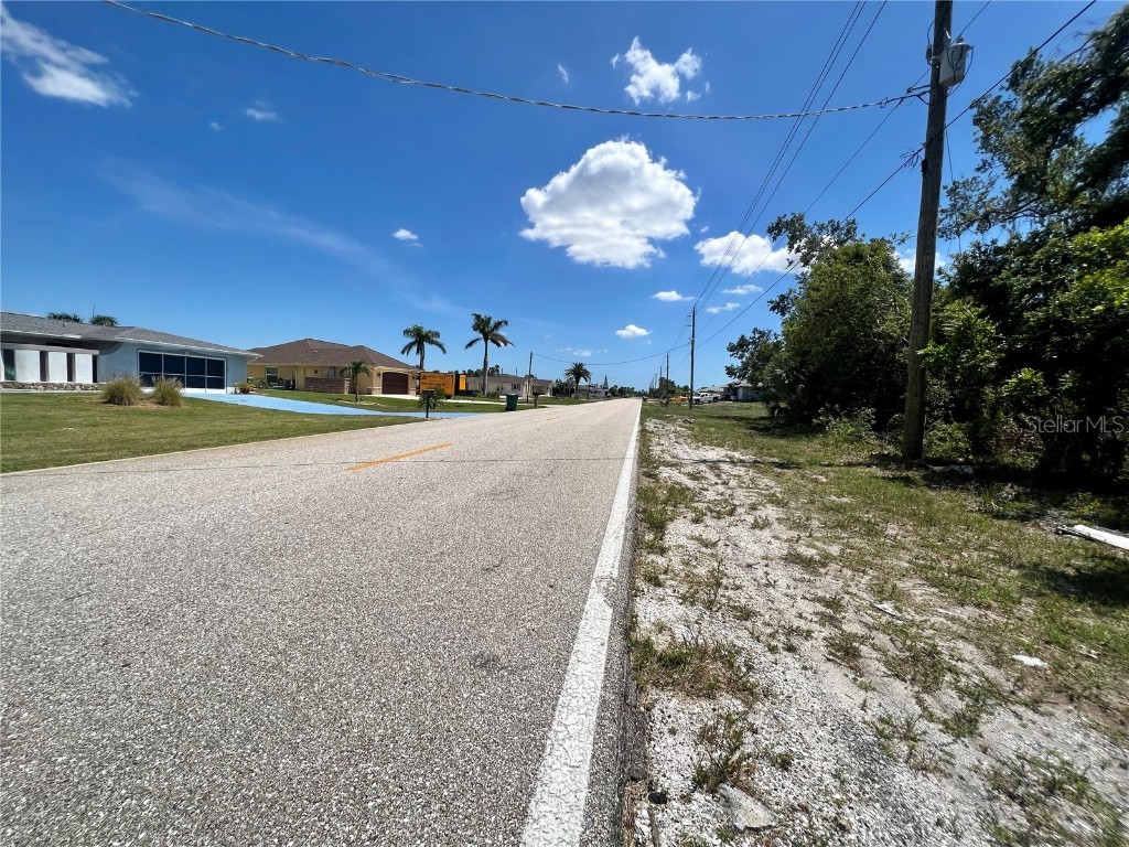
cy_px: 424
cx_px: 564
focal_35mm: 13
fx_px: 424
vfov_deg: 89.9
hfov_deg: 106.2
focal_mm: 1.57
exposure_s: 1/3215
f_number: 1.8
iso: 32
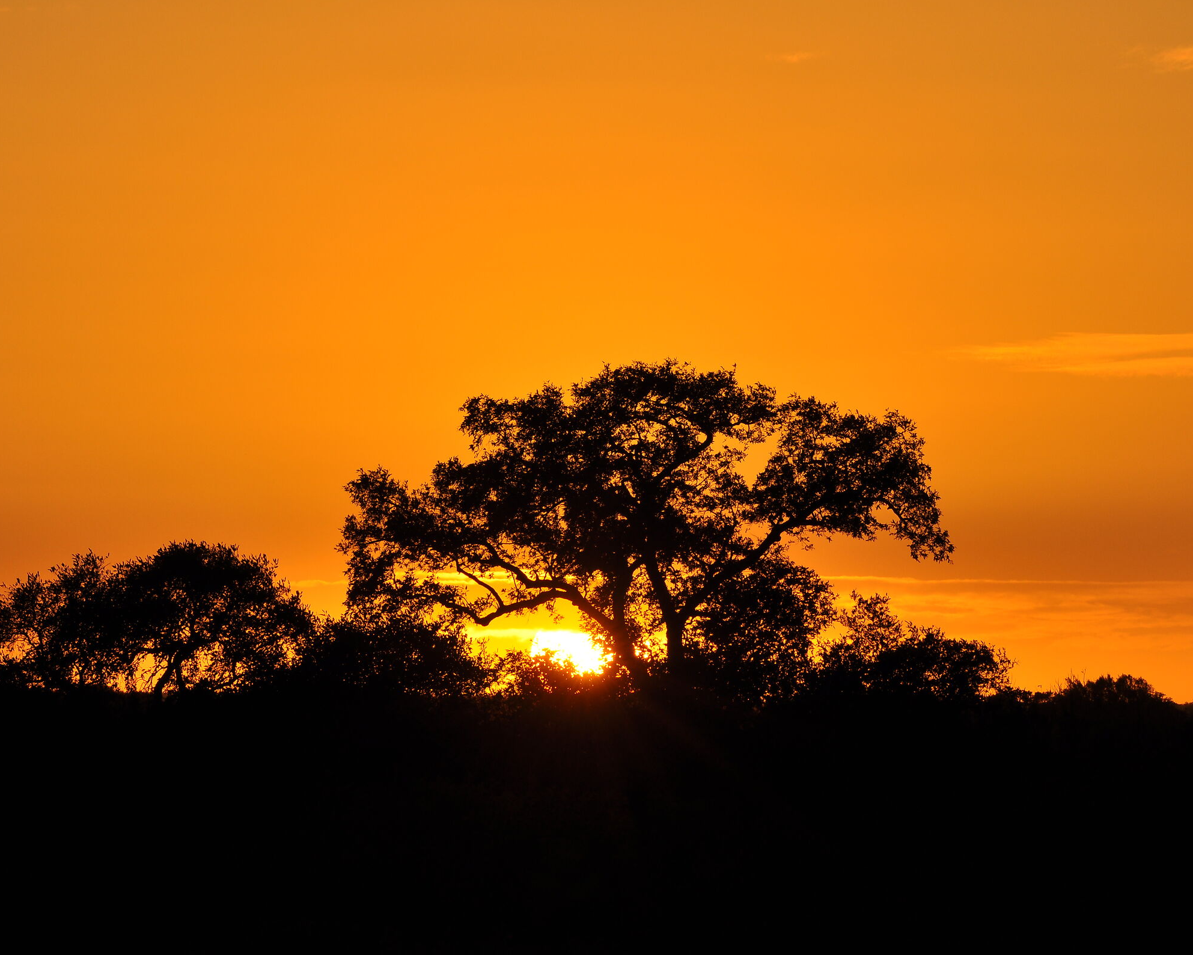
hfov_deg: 5.2
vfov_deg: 4.1
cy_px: 477
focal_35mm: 374
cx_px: 657
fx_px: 13205
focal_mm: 220
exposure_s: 1/640
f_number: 11
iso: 200
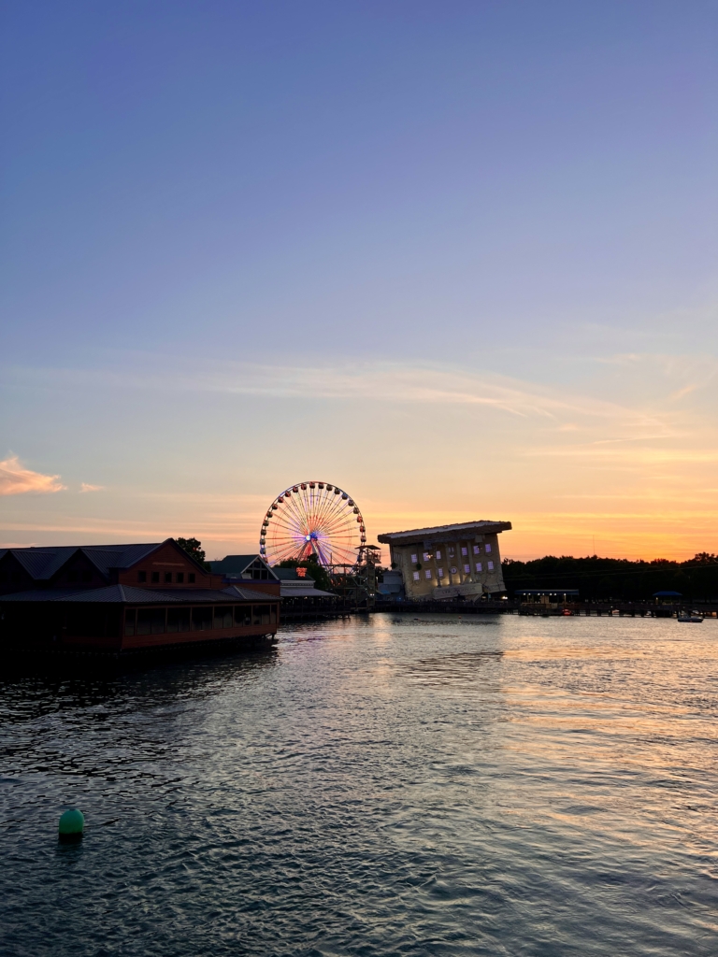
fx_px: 719
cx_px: 359
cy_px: 478
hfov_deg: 53.1
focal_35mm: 26
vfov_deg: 67.3
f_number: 1.5
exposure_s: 1/533
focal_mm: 5.7
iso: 50
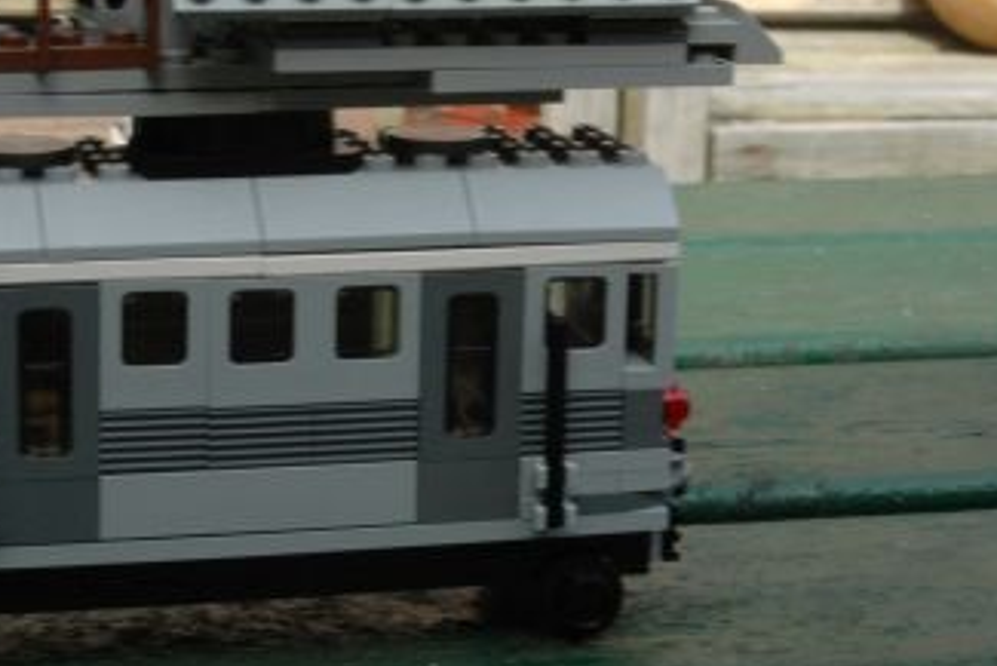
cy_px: 258
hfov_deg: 17.3
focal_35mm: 118
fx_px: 3269
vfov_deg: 11.6
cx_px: 344
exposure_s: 1/80
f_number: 20
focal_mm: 40
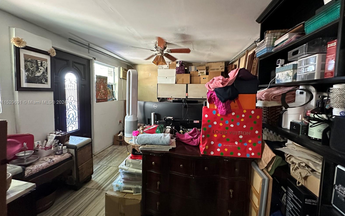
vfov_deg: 74.7
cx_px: 172
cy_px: 103
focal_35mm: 15
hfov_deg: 101.5
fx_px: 141
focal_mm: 2.22
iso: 800
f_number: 2.2
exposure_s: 1/60
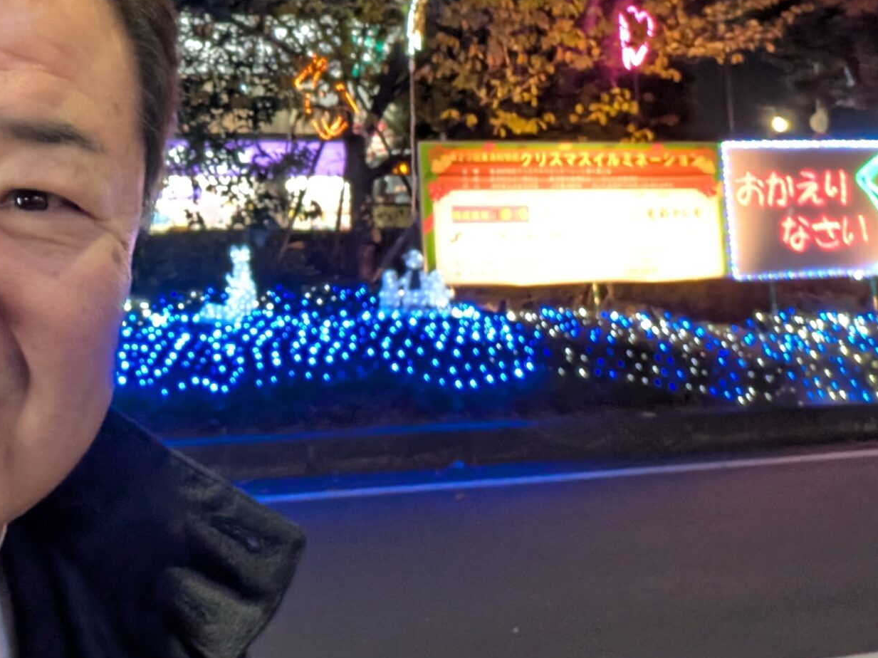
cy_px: 41
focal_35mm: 54
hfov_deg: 34.3
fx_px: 1369
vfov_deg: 26.0
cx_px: 151
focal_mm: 3.06
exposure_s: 1/25
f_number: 2.2
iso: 235
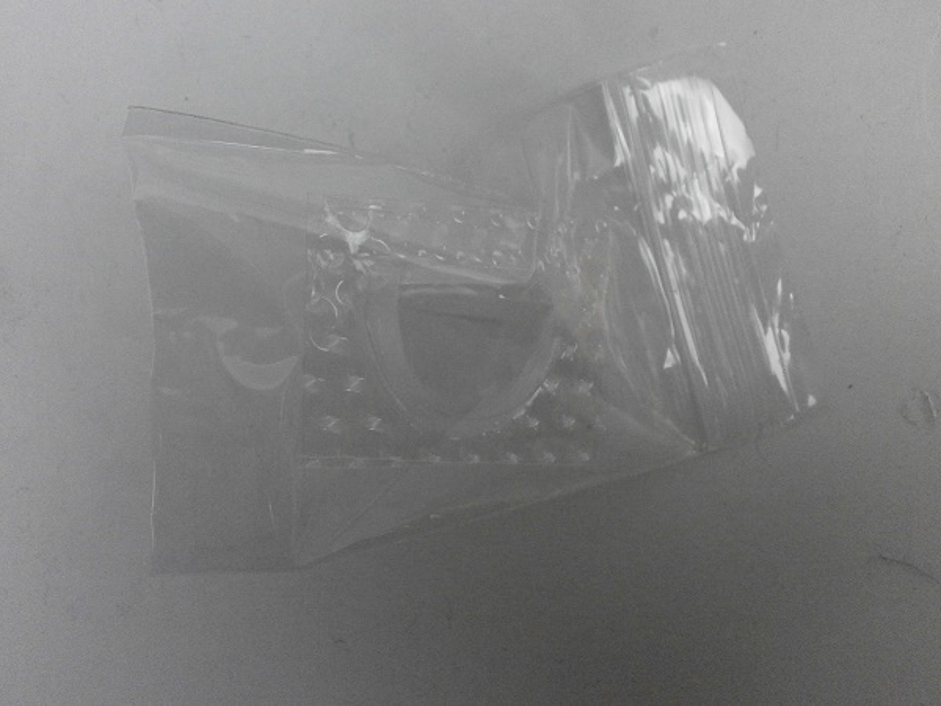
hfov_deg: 56.8
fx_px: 870
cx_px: 470
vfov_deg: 44.2
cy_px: 353
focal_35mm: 32
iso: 800
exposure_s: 1/160
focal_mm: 5.8
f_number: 3.1
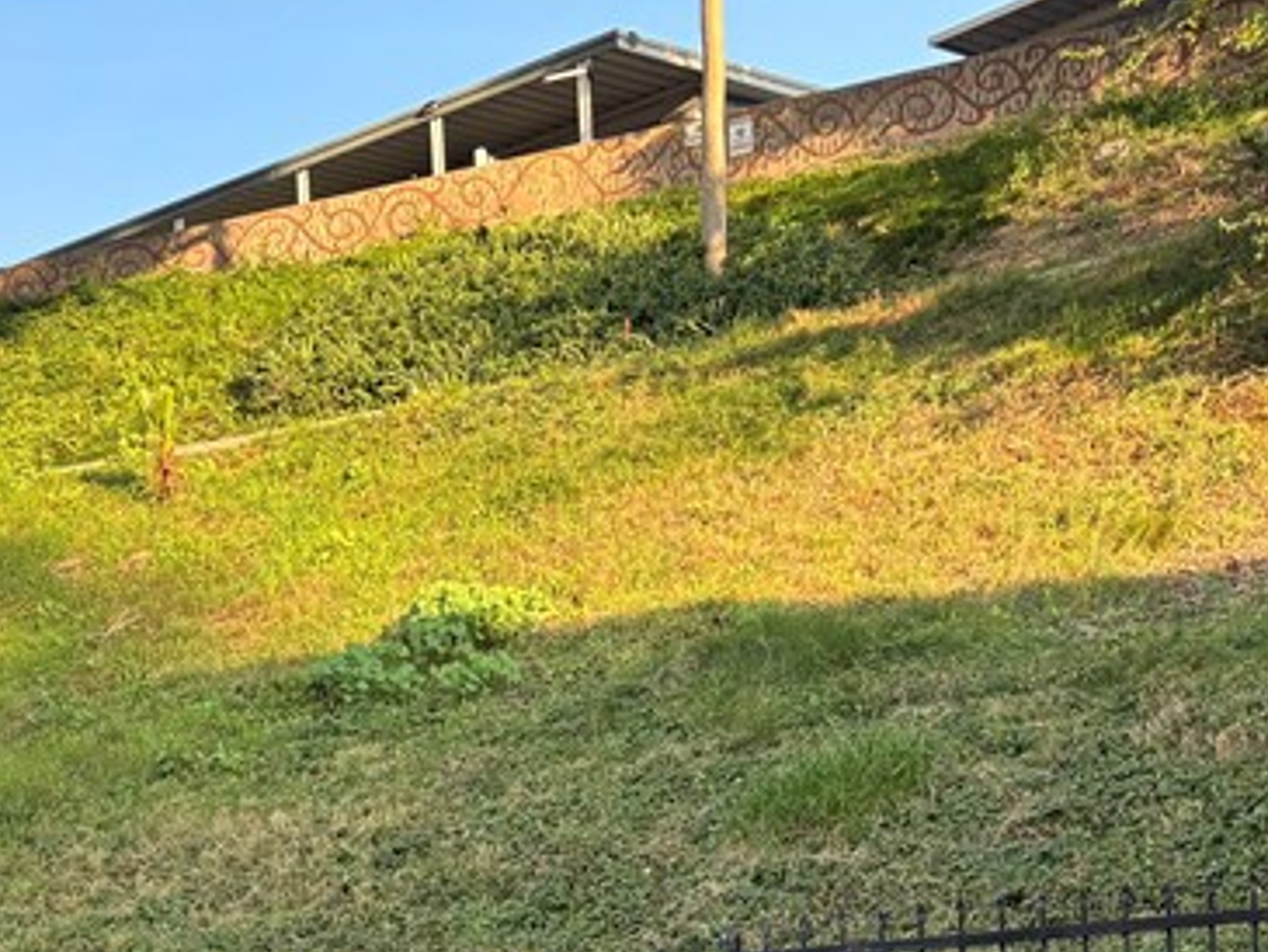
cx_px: 215
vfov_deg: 18.6
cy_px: 1282
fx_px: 2675
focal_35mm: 73
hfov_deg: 26.1
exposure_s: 1/208
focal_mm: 5.96
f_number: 1.6
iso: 40
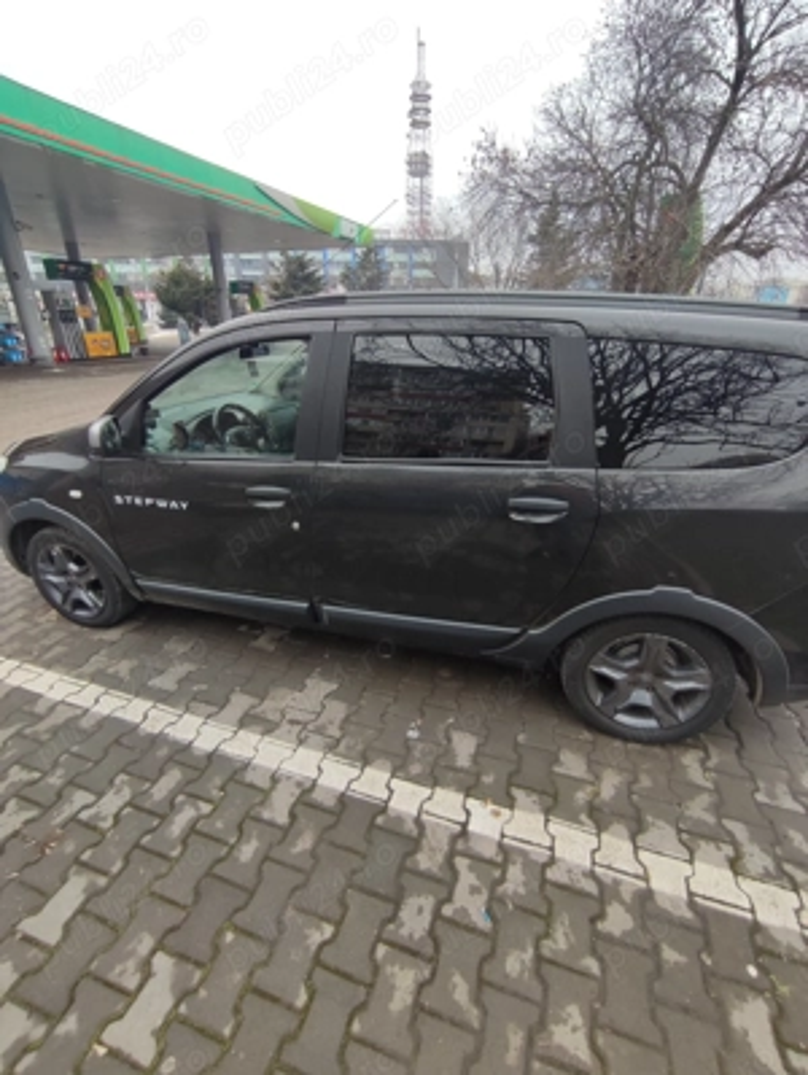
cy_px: 538
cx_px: 404
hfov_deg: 78.2
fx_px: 497
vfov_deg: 94.4
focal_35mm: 16
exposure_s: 1/288
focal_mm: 1.65
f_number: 2.2
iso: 50
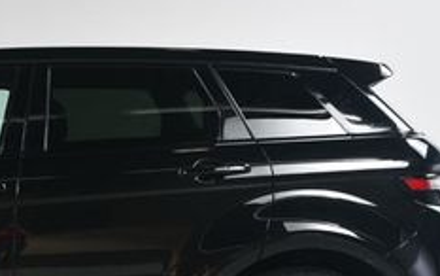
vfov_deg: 15.4
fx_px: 1008
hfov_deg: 23.4
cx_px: -21
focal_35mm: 84
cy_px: 259
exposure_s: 1/160
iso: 100
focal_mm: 20
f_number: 9
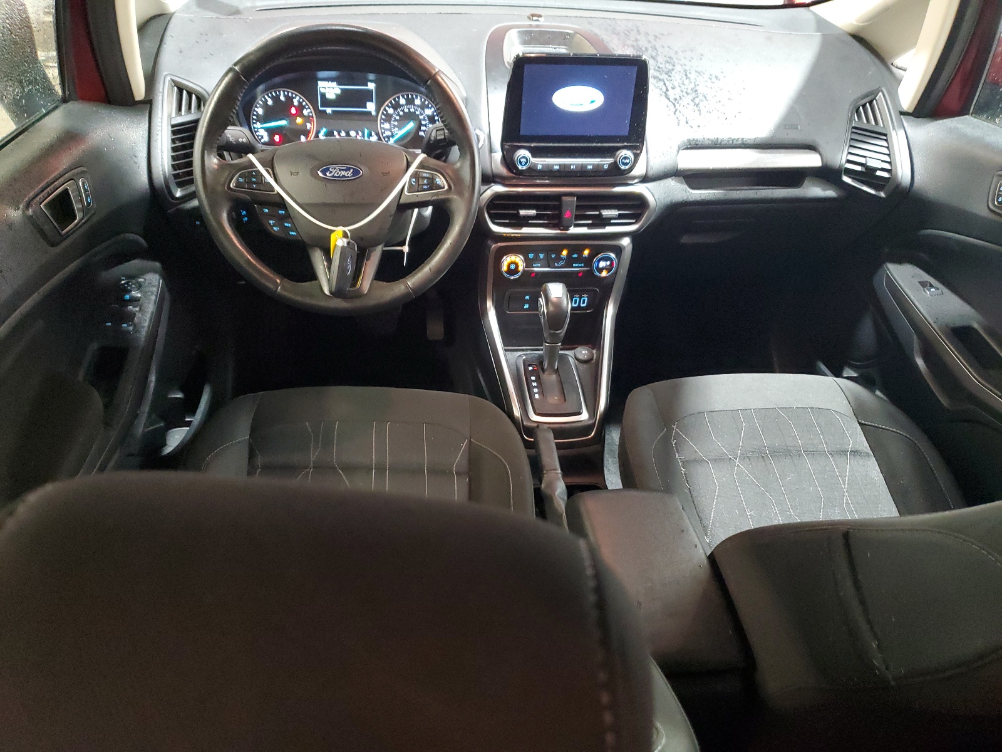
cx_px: 501
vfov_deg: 53.1
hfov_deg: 67.3
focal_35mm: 26
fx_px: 753
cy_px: 376
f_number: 1.5
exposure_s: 1/15
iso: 361
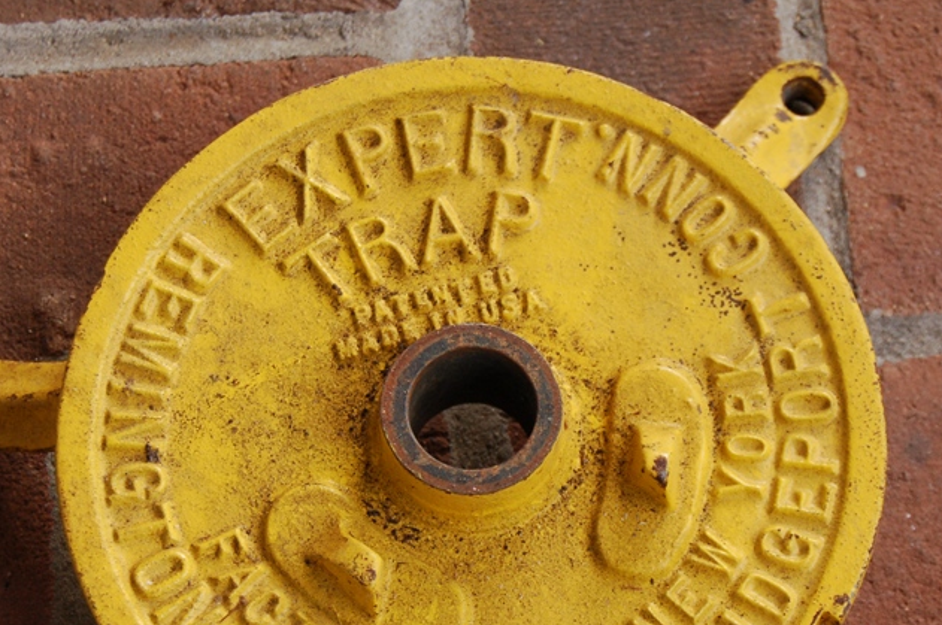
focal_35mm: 103
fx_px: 2692
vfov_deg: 13.2
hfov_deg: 19.8
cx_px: 515
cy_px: 430
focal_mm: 48
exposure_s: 1/80
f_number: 5.6
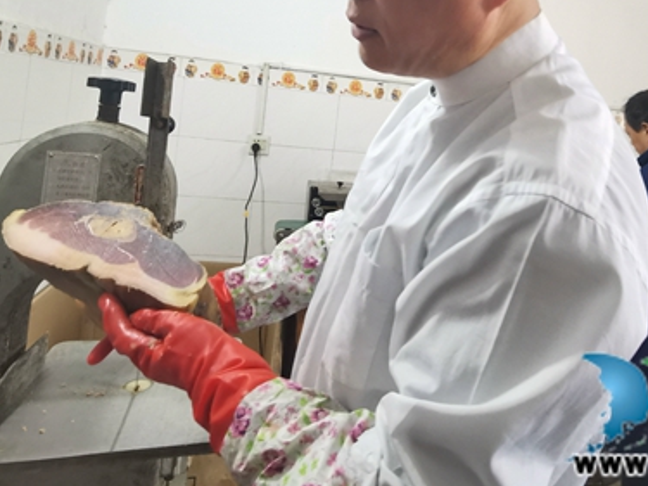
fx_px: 543
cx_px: 432
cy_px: 109
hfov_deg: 60.2
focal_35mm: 29
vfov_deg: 46.1
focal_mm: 2.23
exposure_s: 1/33.3
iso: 320
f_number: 2.2
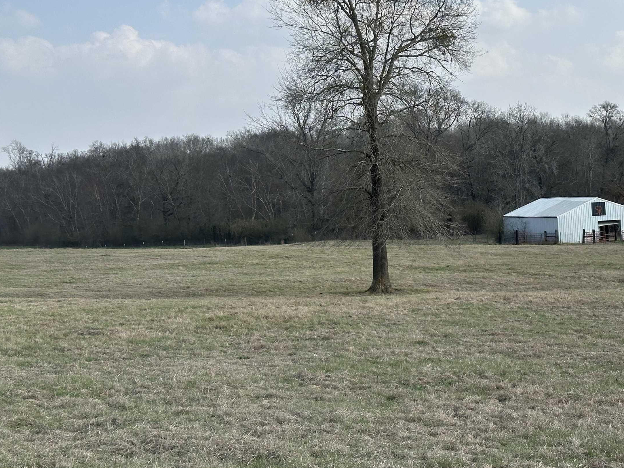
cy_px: 168
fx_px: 1226
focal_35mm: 68
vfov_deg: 21.6
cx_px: 440
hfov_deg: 28.3
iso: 64
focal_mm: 6.86
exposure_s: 1/3597
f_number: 1.78
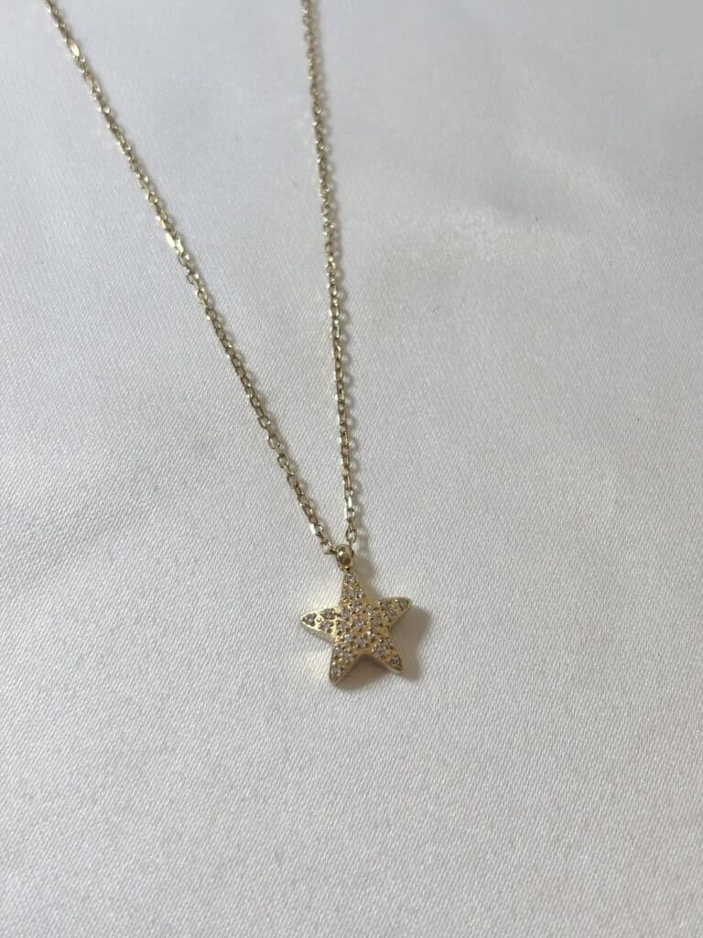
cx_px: 352
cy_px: 469
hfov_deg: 28.0
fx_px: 1408
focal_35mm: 52
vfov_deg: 36.8
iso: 32
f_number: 1.6
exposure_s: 1/191
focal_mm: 5.96
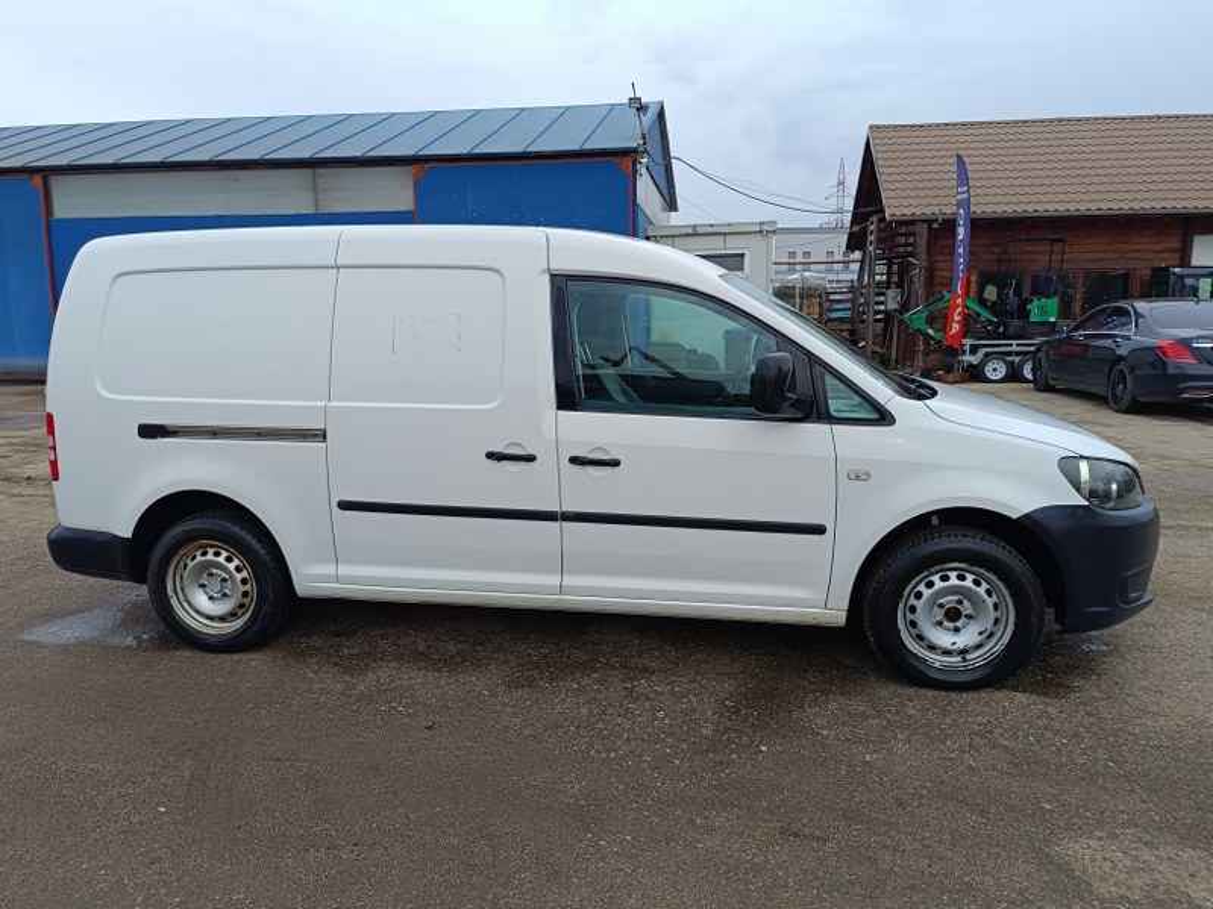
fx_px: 841
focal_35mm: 24
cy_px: 454
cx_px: 606
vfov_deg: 56.8
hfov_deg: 71.6
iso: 52
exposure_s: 1/386
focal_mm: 5.59
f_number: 1.88
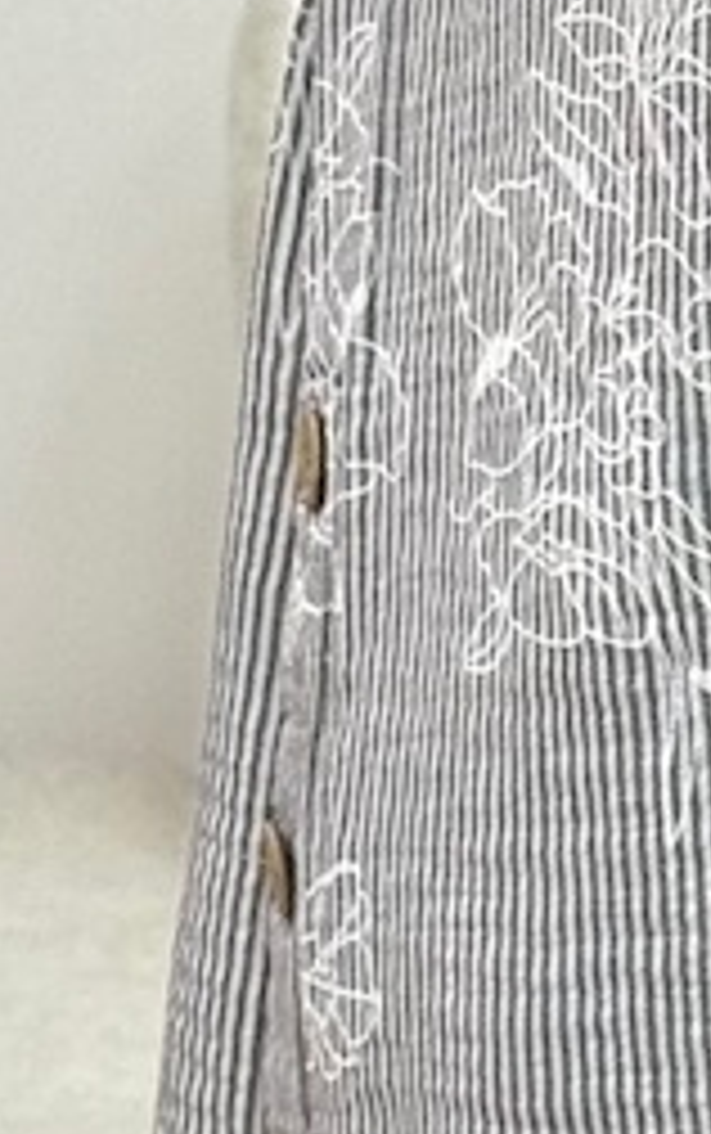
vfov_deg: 8.1
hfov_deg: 5.0
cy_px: -162
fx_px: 7981
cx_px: 1386
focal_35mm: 258
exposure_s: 1/726
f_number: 1.78
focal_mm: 6.76
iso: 64
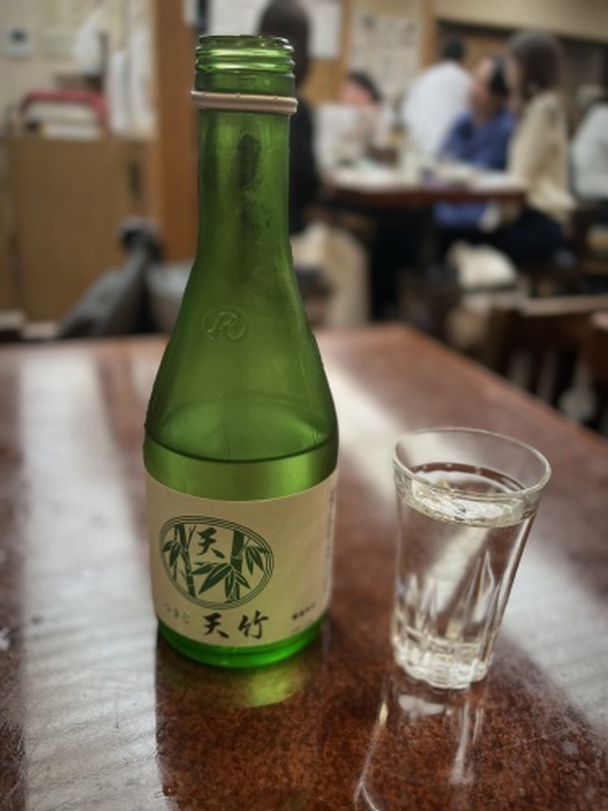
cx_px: 304
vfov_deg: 67.3
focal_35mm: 26
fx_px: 609
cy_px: 406
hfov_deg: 53.1
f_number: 1.6
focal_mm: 5.1
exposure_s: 1/50
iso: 250
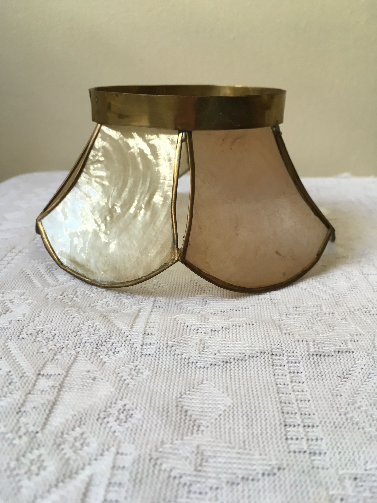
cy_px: 252
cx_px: 188
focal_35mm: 29
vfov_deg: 61.7
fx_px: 421
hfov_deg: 48.2
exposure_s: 1/33
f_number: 2.2
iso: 64
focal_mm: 4.15
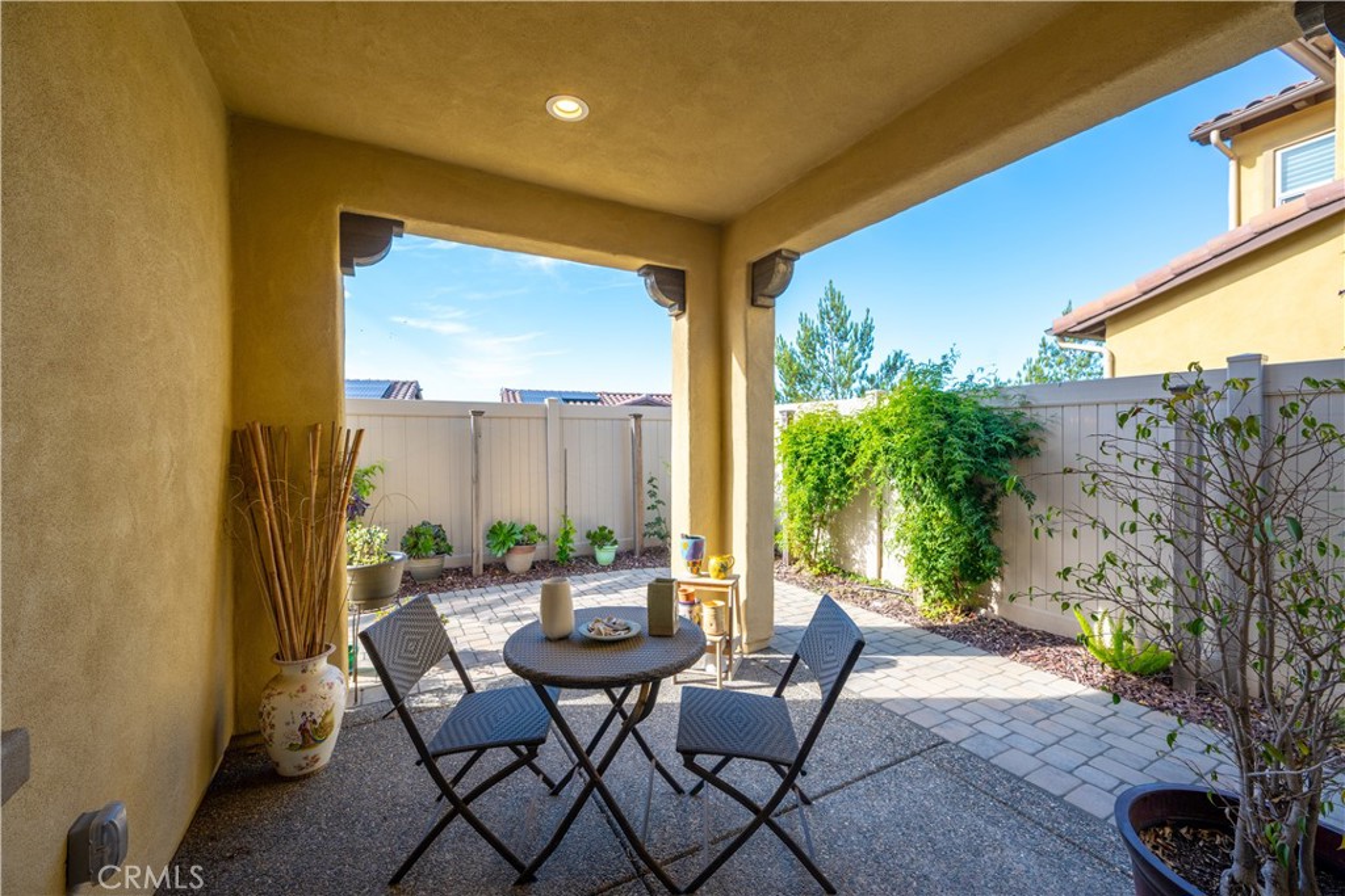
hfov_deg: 104.2
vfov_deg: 81.2
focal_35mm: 14
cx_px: 672
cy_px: 448
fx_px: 523
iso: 100
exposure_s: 1/80
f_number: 8
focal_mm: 14
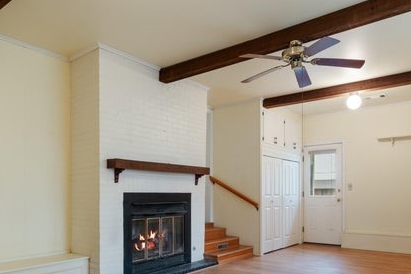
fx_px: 320
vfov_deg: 44.7
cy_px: 209
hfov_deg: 65.3
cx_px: 229
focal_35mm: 28
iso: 250
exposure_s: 1.6
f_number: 9
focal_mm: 16
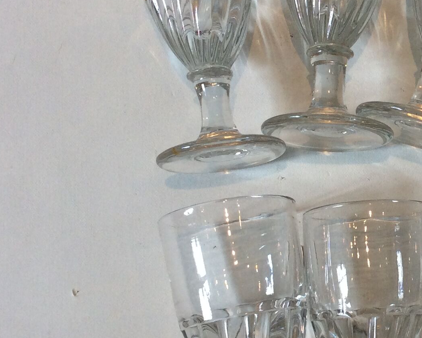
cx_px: 389
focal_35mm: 77
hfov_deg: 24.0
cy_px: 203
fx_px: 962
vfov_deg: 19.9
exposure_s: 1/50
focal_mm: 3.3
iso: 50
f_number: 2.4
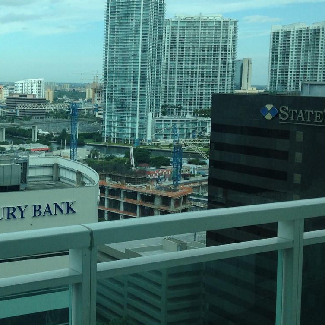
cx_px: 11
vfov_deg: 27.7
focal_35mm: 62
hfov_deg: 26.5
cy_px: 130
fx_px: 659
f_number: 2.4
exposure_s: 1/775
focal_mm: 4.12
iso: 50
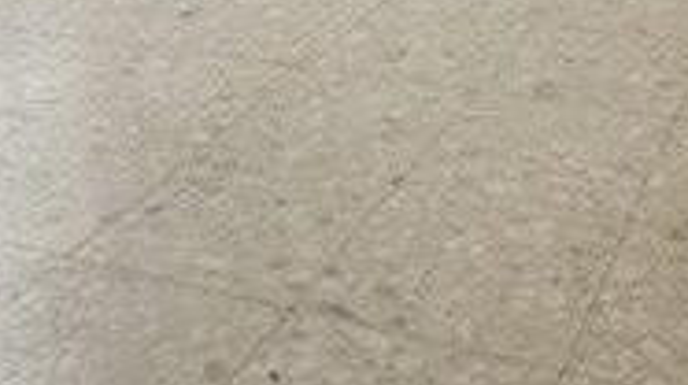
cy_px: -337
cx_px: 381
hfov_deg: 34.4
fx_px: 1111
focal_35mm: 61
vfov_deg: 16.1
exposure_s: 1/99
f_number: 1.8
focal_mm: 1.57
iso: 125
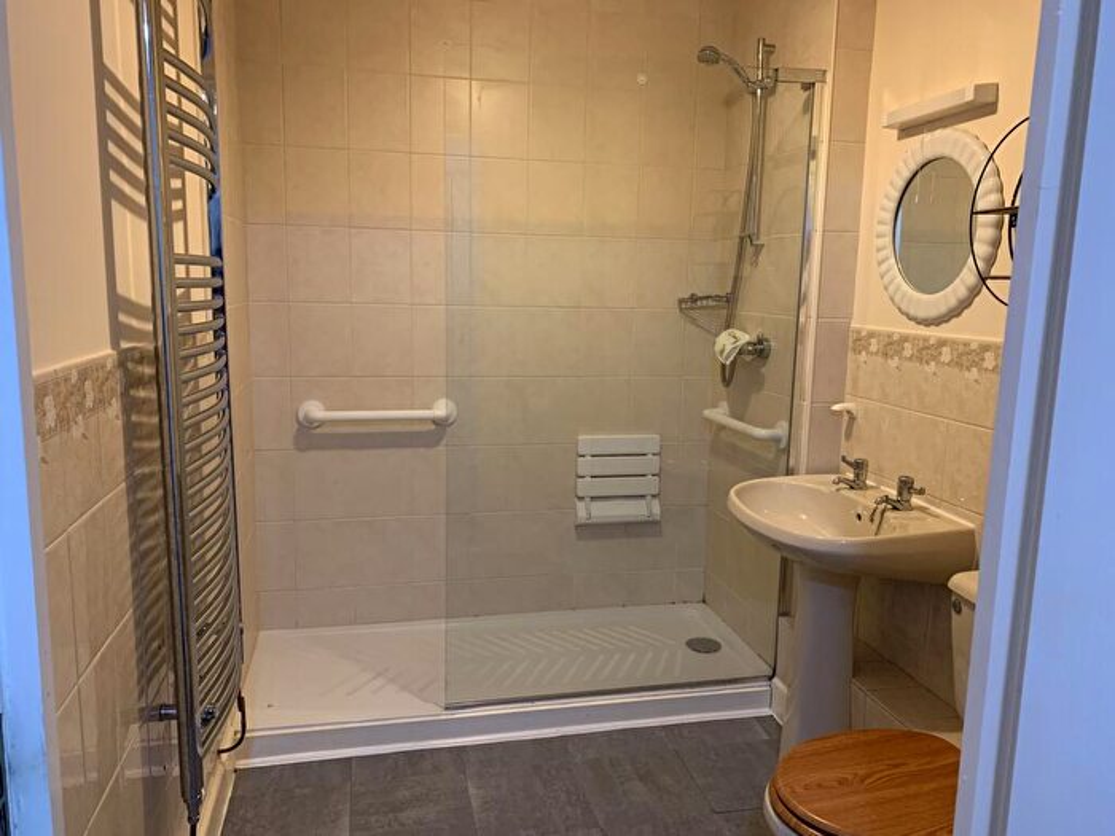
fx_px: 837
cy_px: 418
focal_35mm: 26
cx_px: 558
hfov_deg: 67.3
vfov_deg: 53.1
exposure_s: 1/50
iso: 125
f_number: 1.8
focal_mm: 4.25
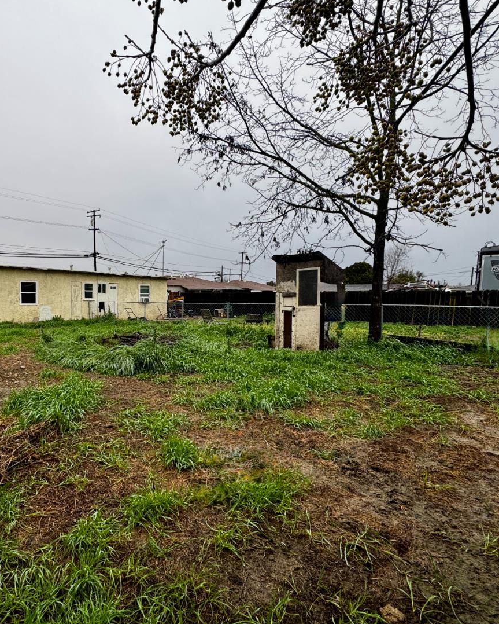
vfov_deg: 83.2
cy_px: 300
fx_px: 351
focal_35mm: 19
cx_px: 154
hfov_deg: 68.3
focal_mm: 2.22
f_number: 2.2
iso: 40
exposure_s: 1/127
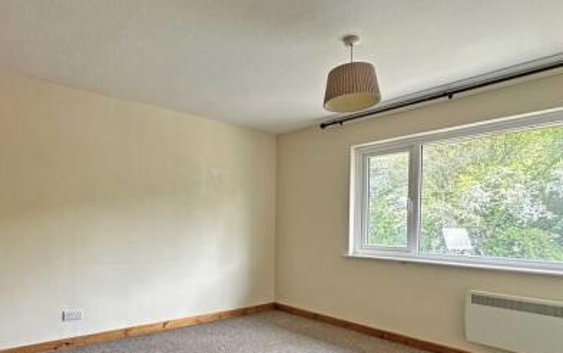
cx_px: 224
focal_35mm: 22
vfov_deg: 52.1
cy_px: 275
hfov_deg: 78.7
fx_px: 338
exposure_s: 1/99
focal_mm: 2.22
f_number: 2.2
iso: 80
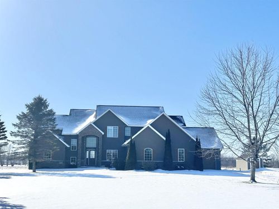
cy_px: 104
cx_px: 140
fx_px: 387
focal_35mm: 48
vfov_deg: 30.3
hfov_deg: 39.7
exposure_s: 1/13699
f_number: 1.78
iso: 80
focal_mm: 6.86
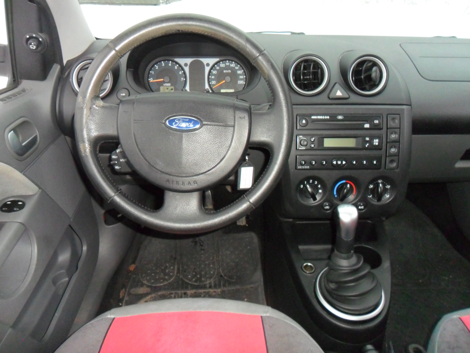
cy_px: 176
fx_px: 367
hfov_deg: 65.3
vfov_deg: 51.4
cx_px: 235
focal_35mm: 27
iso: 400
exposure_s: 1/45
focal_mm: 4.9
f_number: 3.5
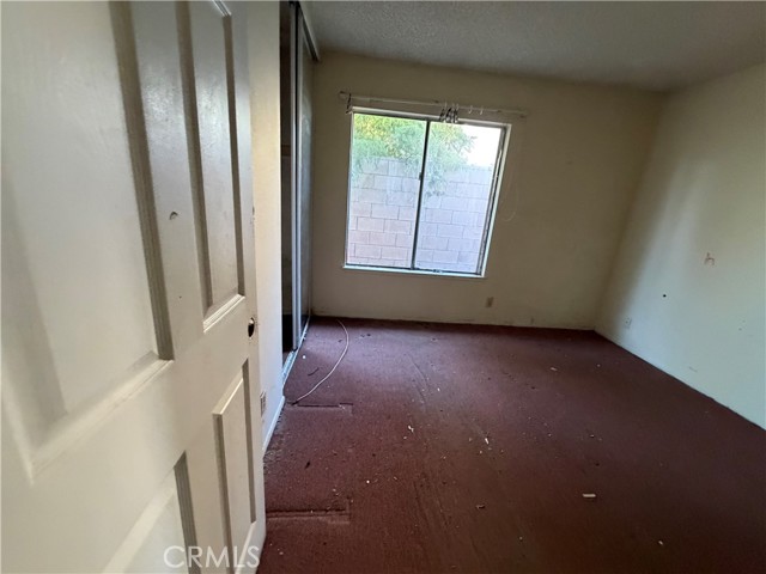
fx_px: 310
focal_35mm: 14
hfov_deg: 102.1
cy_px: 287
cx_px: 383
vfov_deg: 85.7
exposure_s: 1/60
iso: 640
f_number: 2.2
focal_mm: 2.22
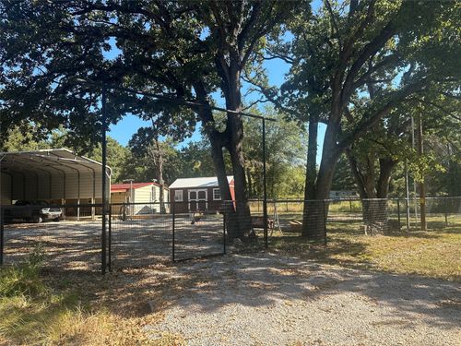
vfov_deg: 56.8
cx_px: 230
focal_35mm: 24
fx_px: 320
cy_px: 173
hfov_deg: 71.6
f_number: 1.78
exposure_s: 1/1062
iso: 80
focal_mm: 6.86
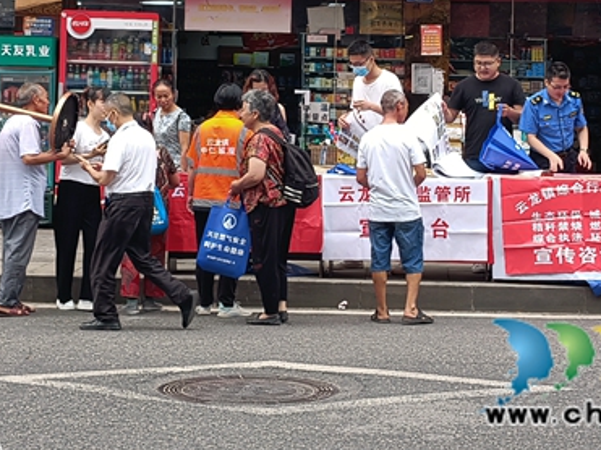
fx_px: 1527
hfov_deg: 22.3
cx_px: 327
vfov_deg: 16.6
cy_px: 89
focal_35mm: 88
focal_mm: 5.52
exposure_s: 1/191
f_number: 1.9
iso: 100
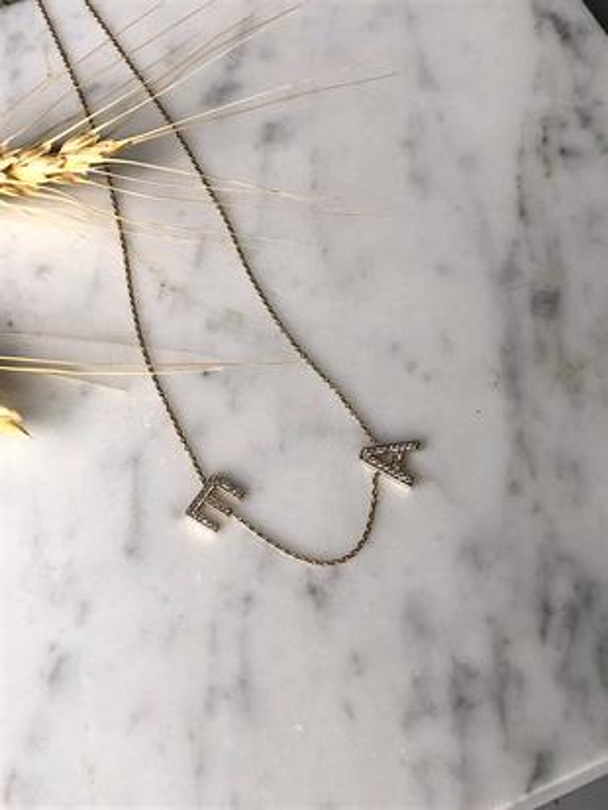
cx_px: 304
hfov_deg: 25.7
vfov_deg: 33.8
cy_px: 405
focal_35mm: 57
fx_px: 1334
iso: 125
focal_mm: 6.6
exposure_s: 1/60
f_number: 2.8
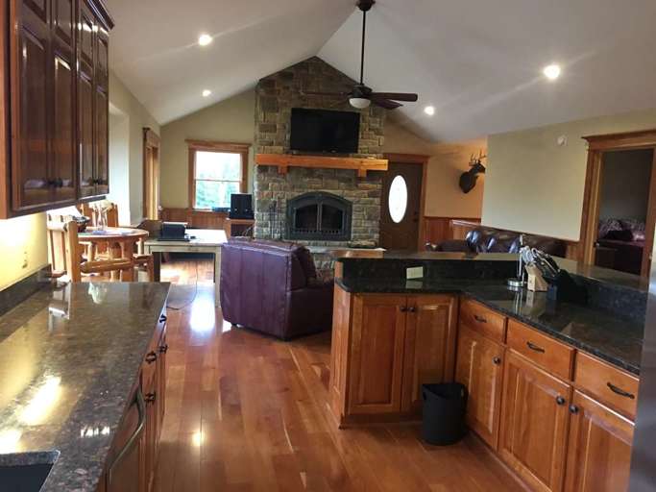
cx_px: 328
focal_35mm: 29
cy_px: 246
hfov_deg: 61.7
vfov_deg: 48.2
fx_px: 549
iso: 80
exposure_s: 1/10
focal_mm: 4.15
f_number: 2.2
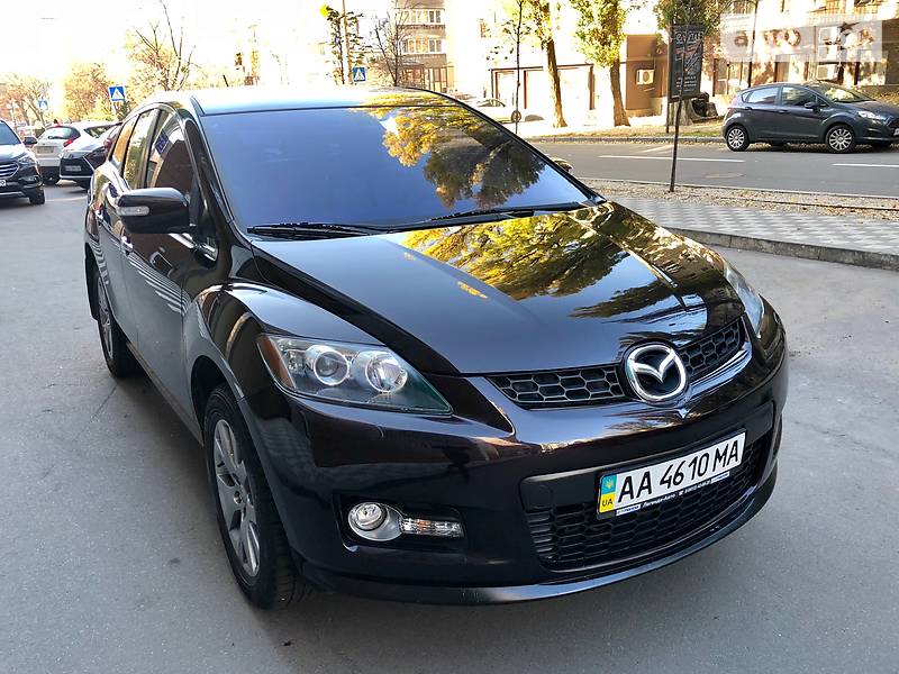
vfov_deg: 49.7
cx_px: 450
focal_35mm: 28
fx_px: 727
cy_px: 337
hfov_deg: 63.4
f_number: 1.8
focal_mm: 4
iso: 20
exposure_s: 1/50
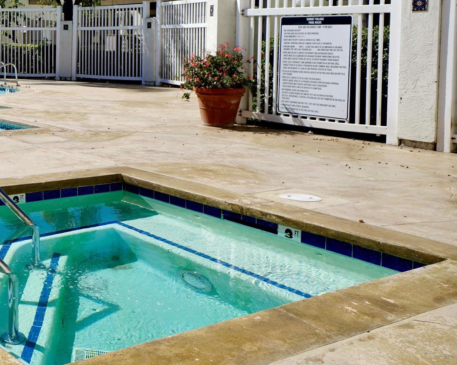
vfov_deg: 29.0
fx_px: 690
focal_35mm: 51
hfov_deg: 33.1
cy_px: 68
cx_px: -16
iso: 100
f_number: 5
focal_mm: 17
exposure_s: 1/1000
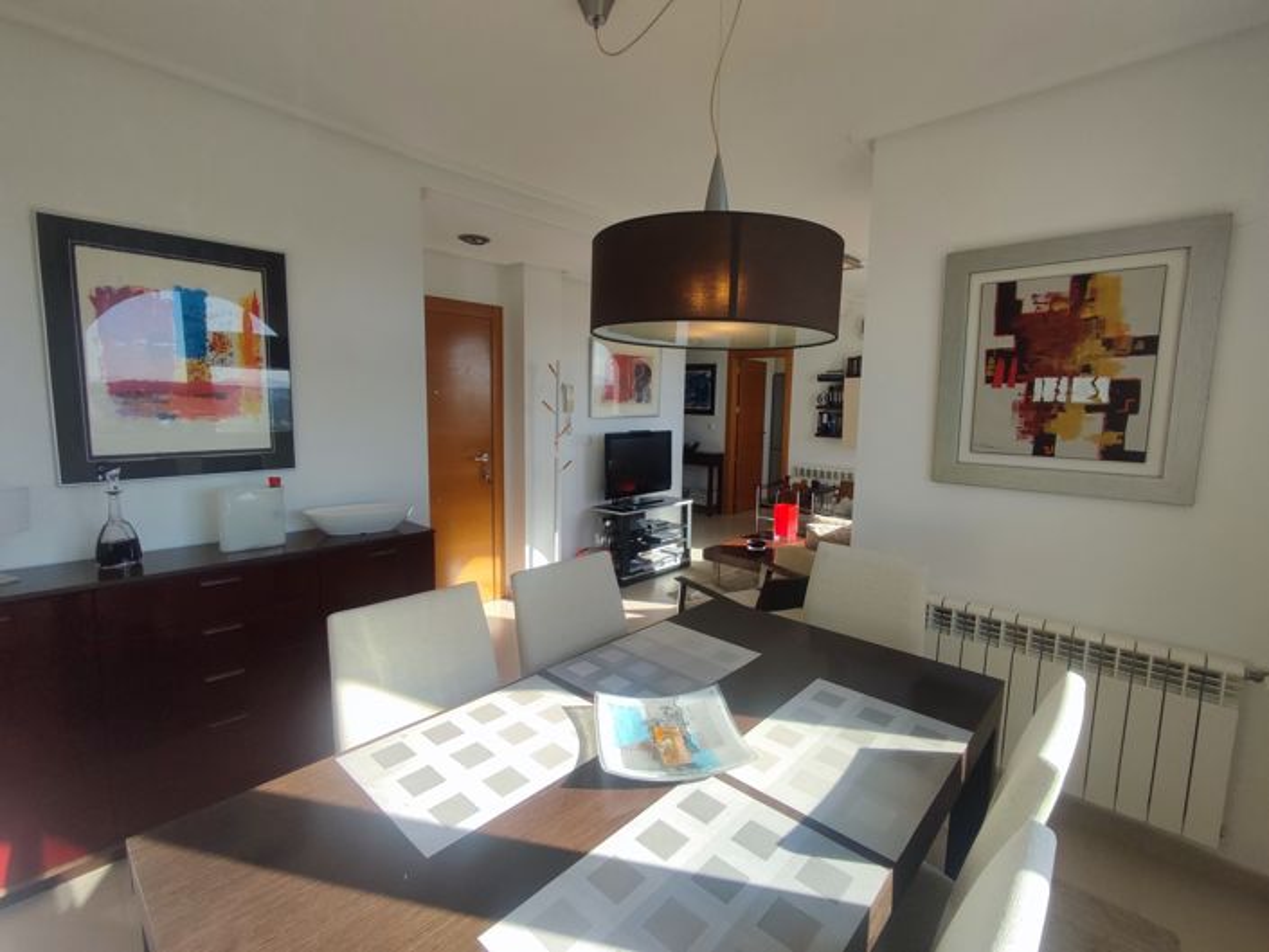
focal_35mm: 16
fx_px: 587
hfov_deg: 94.5
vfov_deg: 78.1
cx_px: 634
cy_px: 476
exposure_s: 1/659
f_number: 2.2
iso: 50
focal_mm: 1.65
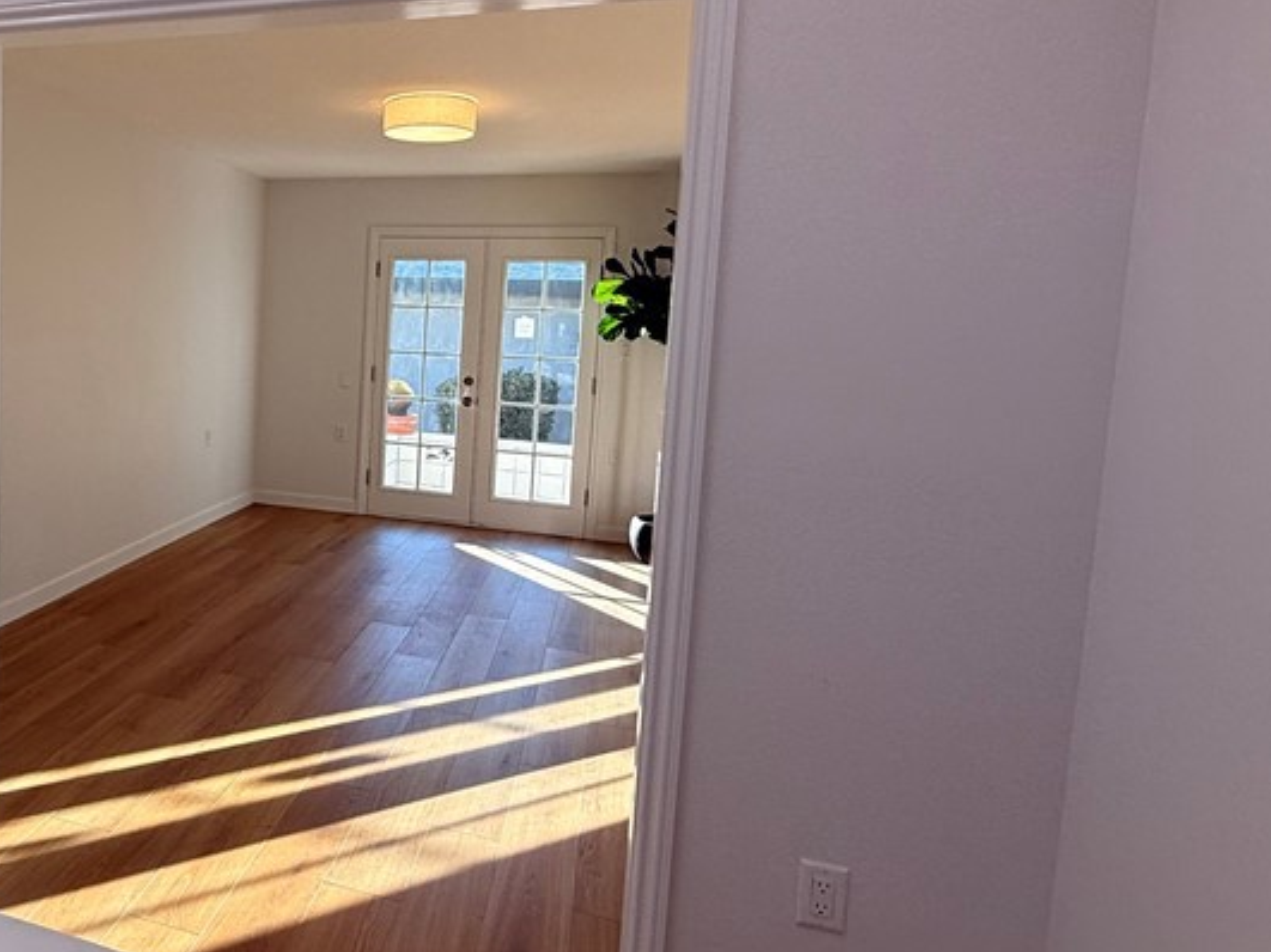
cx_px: 235
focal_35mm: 27
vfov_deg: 51.1
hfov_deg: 59.6
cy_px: 399
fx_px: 991
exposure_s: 1/242
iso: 64
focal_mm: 2.22
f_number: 2.2
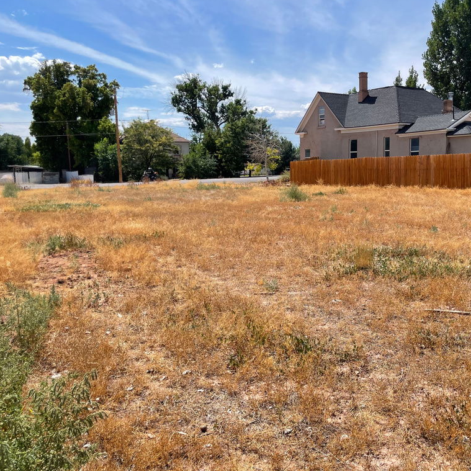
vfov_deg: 52.5
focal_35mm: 31
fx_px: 477
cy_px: 235
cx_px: 302
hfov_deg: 51.8
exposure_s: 1/3861
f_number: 1.6
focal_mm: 4.2
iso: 32
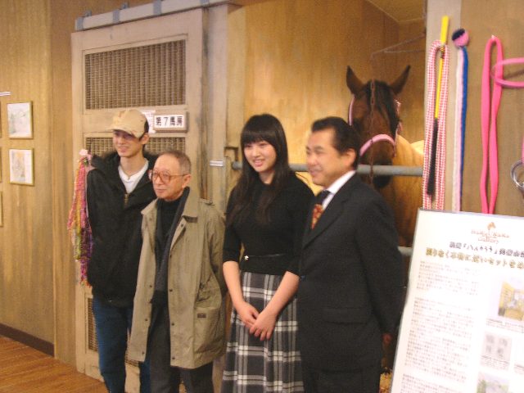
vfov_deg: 30.3
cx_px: 262
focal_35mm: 48
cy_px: 196
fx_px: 727
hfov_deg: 39.7
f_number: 2.8
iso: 100
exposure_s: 1/4
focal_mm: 8
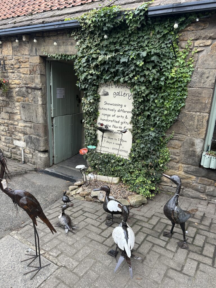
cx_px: 108
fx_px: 200
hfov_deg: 56.8
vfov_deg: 71.6
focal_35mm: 24
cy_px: 144
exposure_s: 1/242
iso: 64
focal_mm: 6.86
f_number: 1.78
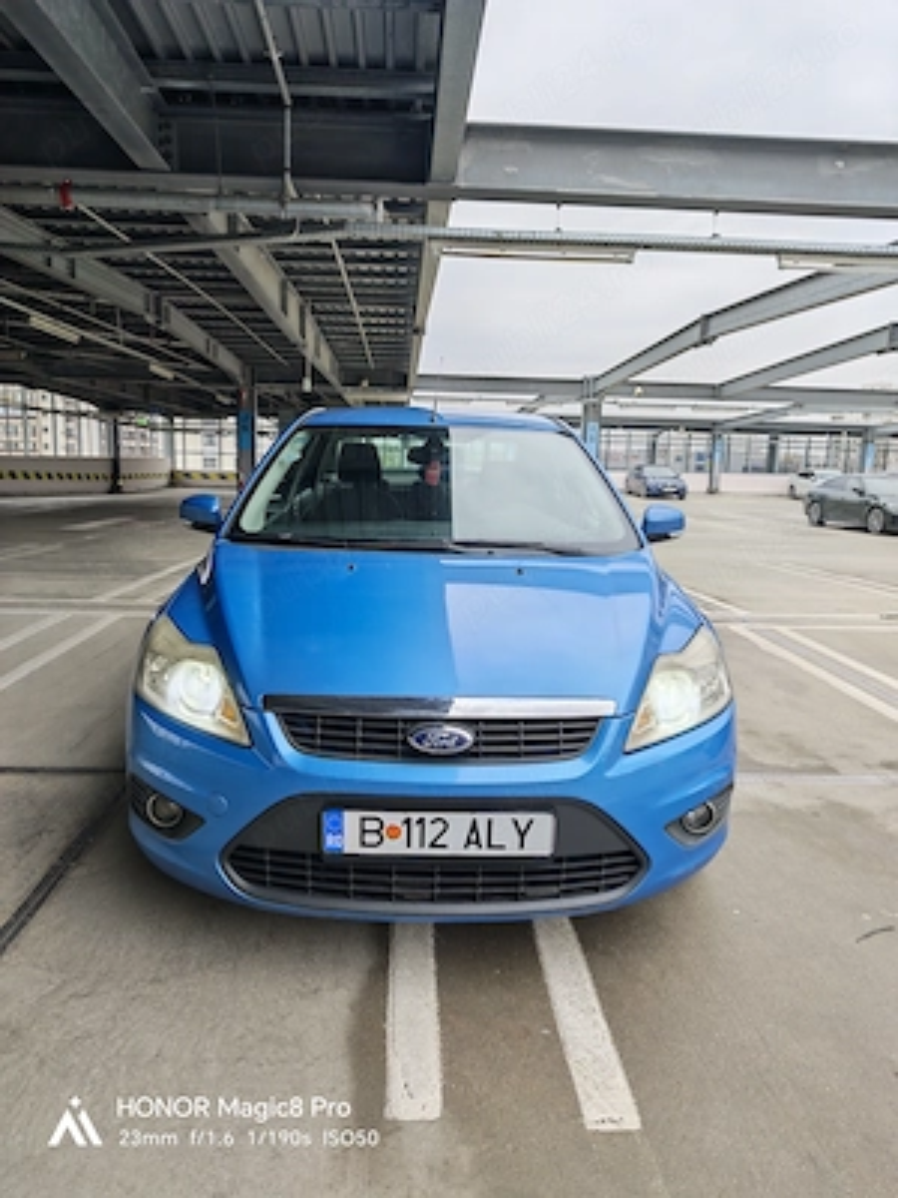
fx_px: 796
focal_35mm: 23
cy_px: 599
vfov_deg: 73.9
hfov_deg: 58.9
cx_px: 449
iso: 50
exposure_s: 1/190
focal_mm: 6.55
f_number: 1.6
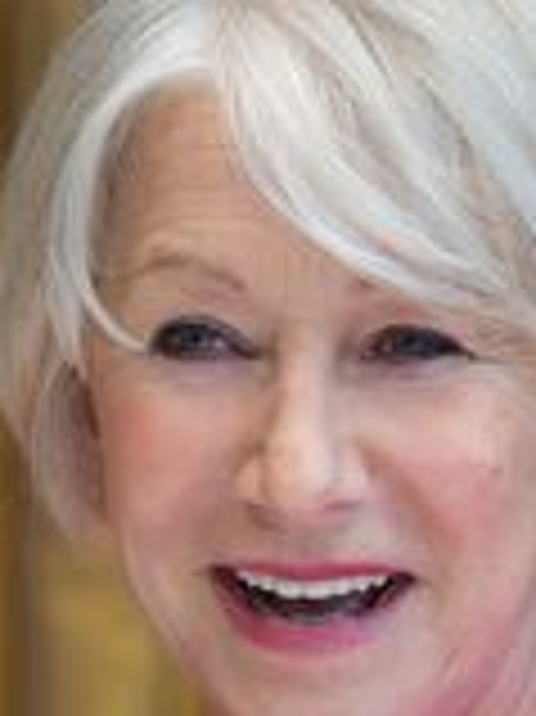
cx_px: 347
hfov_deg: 3.4
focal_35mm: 436
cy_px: 684
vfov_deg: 4.5
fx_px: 9014
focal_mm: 180
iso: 500
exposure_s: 1/80
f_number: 5.6
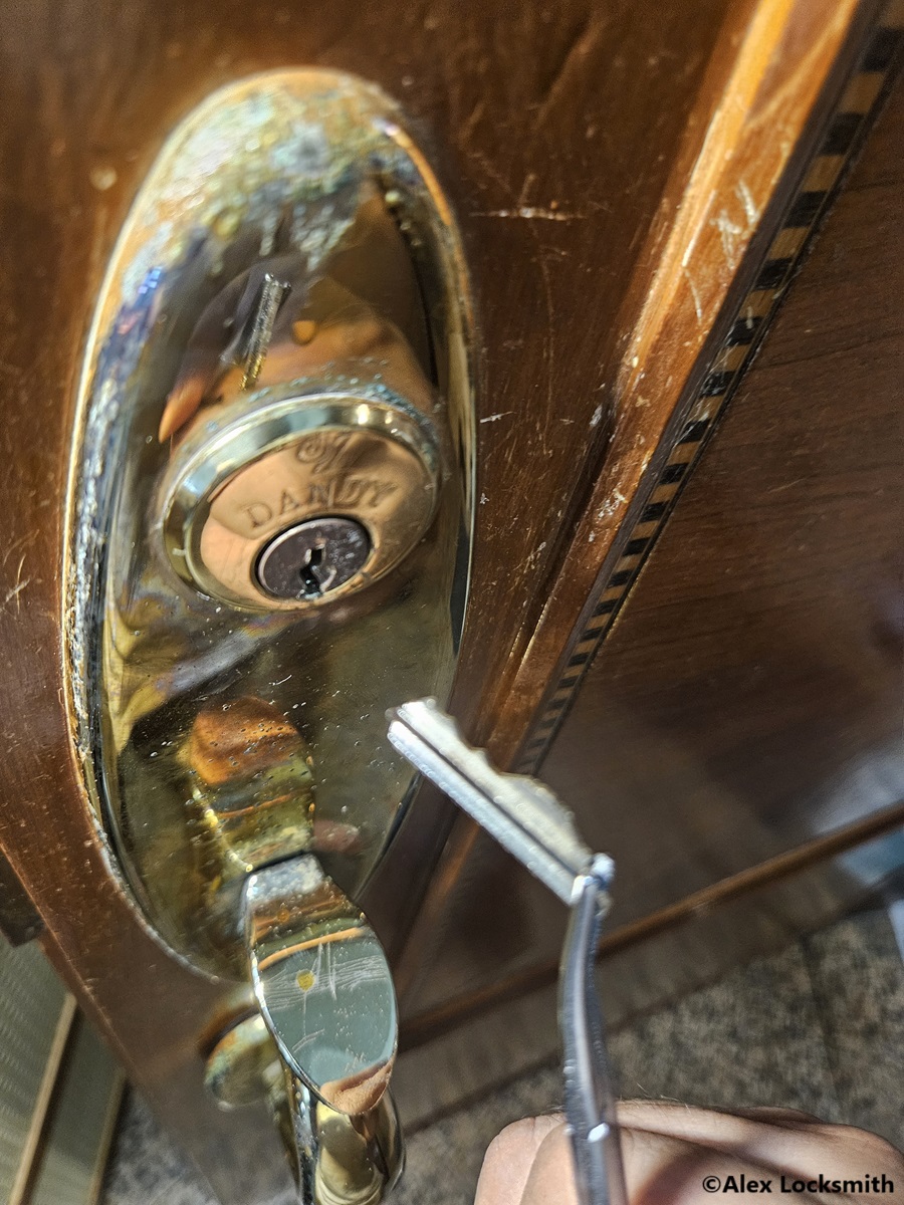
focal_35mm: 23
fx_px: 801
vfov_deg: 73.9
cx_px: 452
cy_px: 602
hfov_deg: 58.9
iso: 640
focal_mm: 5.4
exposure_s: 1/33
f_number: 1.8
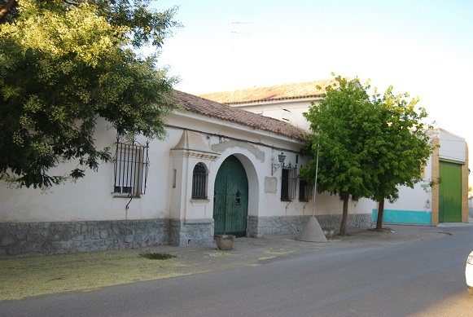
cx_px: 236
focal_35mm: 34
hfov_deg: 55.0
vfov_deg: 38.5
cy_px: 158
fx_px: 454
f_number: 3.8
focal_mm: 23
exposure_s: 1/125
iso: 140
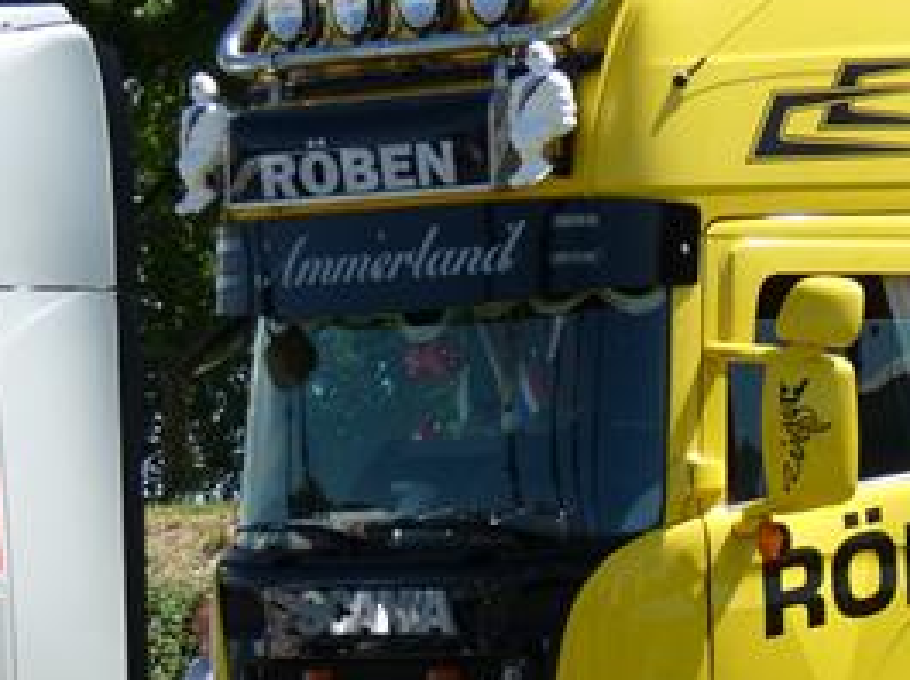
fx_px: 9924
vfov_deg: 3.9
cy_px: 536
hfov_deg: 5.2
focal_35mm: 378
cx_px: 1133
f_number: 5.2
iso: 80
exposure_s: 1/320
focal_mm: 22.4
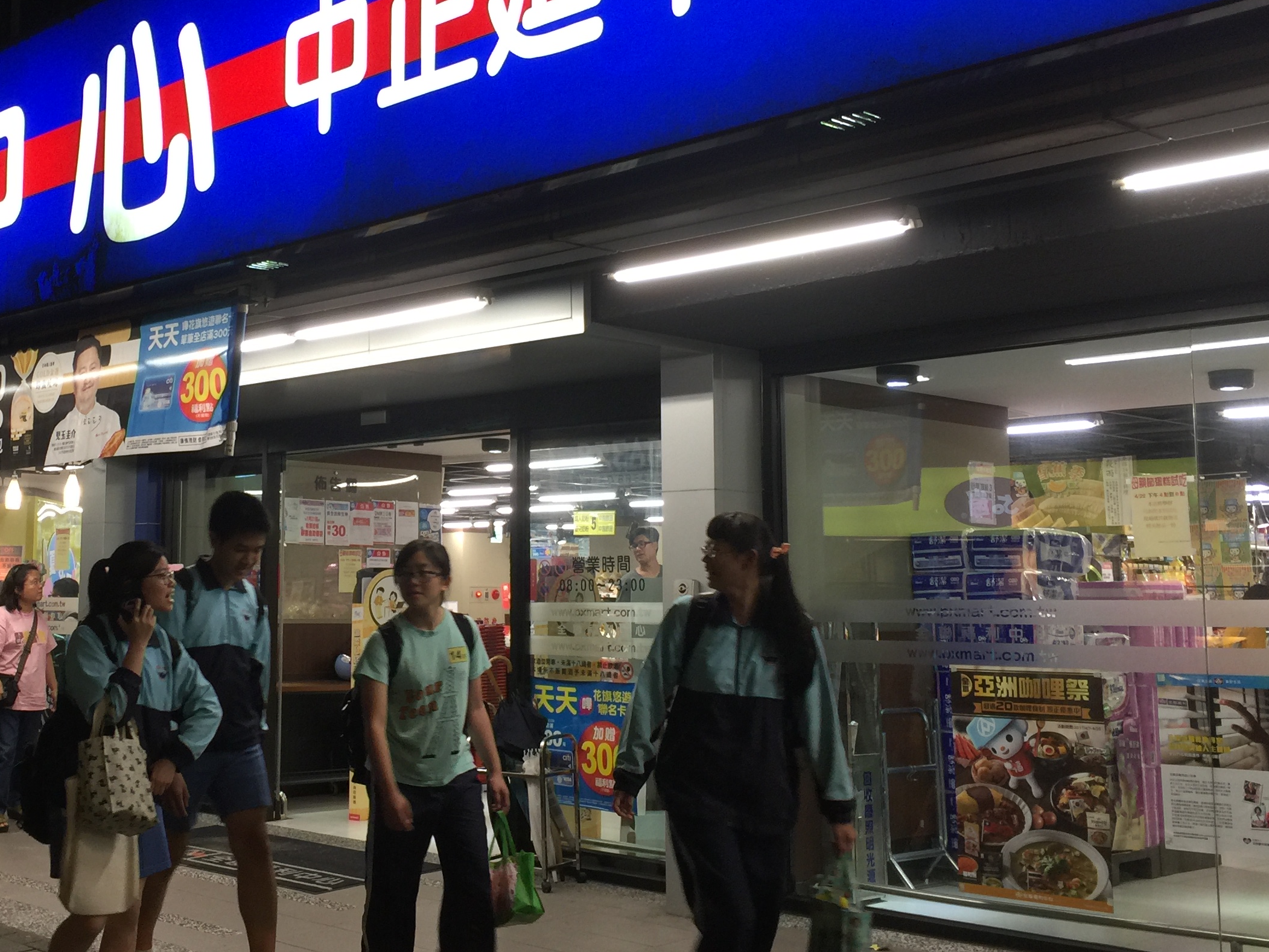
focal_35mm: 45
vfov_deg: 32.1
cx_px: 385
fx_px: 1650
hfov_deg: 41.3
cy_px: 404
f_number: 2.2
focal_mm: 4.15
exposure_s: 1/15
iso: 32
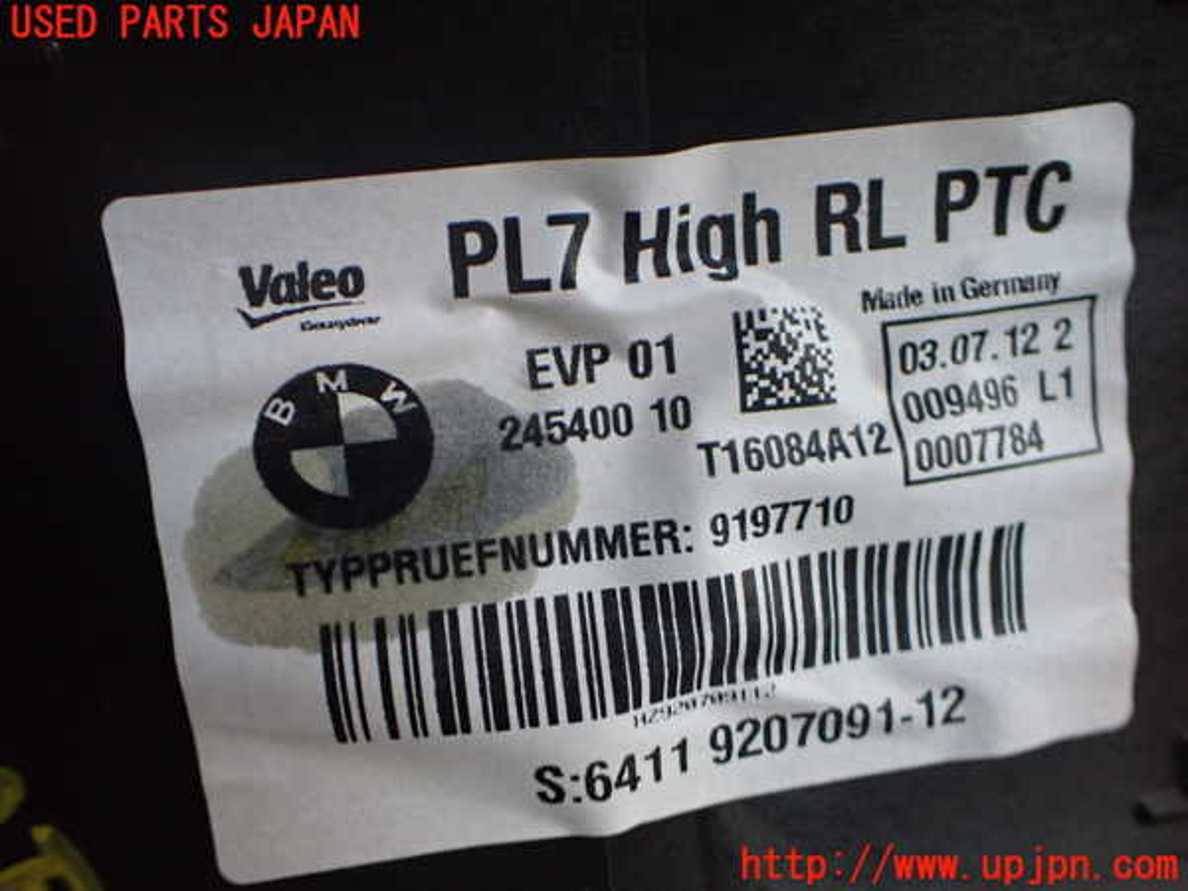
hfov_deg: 60.0
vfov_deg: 46.8
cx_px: 594
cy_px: 446
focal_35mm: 30
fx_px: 1030
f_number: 2.3
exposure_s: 1/125
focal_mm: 5.4
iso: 640
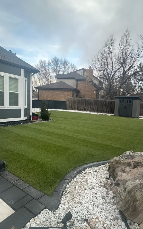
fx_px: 125
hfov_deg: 59.4
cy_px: 114
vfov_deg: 85.1
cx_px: 82
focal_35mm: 20
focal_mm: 2.22
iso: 50
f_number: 2.2
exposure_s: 1/99
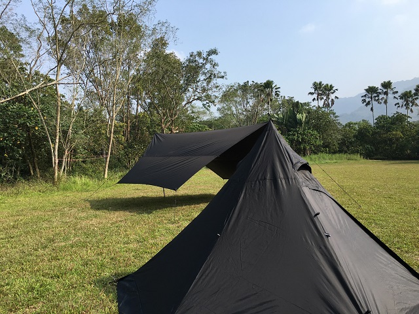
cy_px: 157
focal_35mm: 29
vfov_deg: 48.2
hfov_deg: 61.7
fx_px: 351
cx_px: 210
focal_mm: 4.15
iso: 25
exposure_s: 1/1202
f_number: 2.2
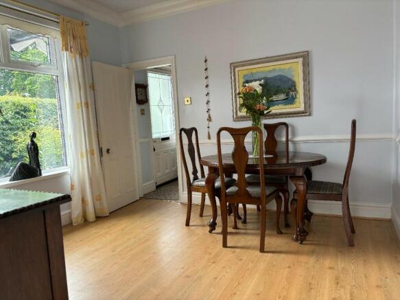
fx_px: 300
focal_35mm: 26
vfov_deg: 53.0
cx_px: 200
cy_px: 150
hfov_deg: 67.3
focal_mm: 5.96
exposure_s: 1/121
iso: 80
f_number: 1.6
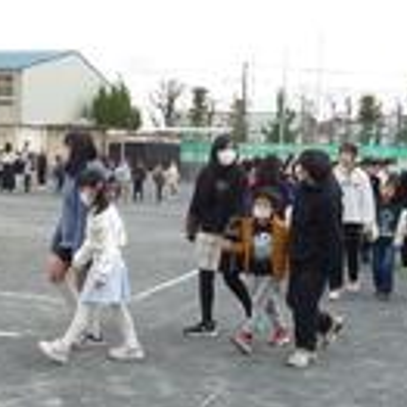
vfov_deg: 29.0
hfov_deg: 28.8
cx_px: 127
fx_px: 785
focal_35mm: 59
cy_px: 253
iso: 80
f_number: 4
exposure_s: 1/200
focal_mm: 4.1
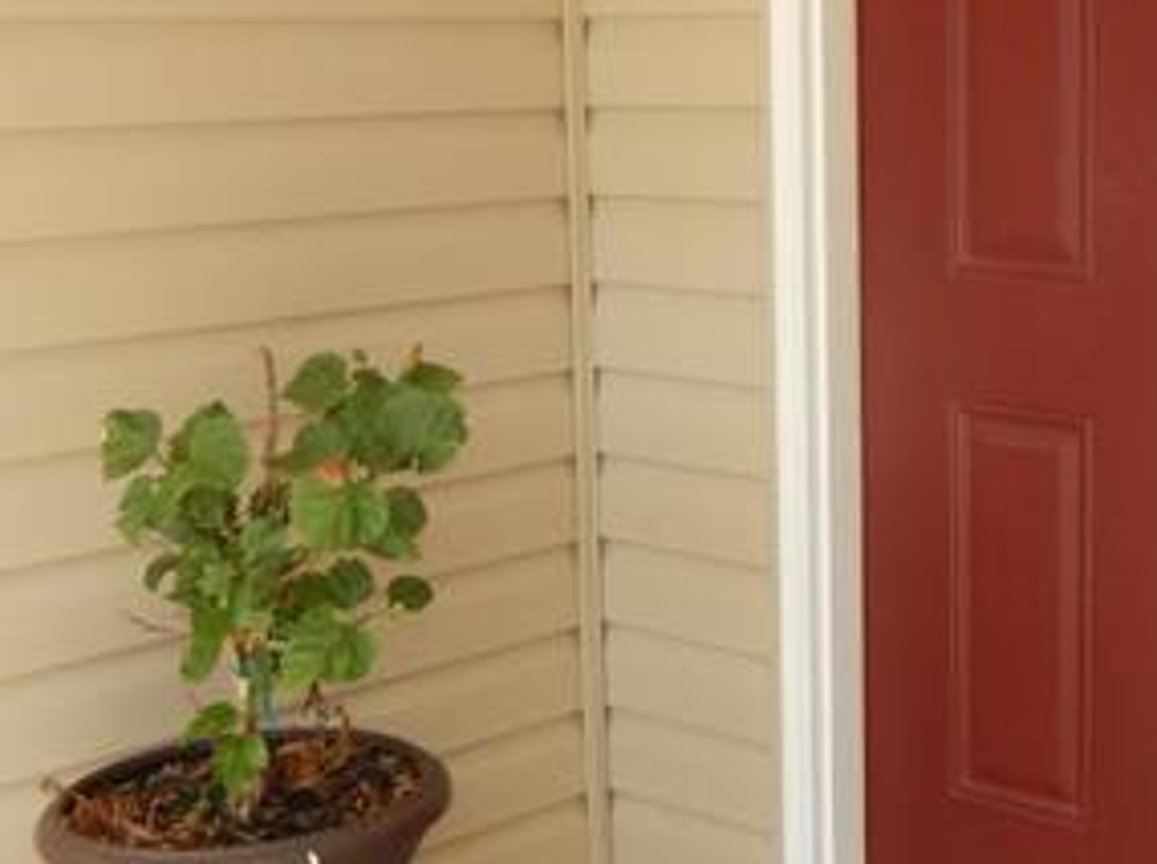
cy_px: 357
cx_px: 889
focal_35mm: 68
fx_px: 2270
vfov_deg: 21.5
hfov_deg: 28.1
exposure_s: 1/160
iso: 125
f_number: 3.4
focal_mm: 4.5
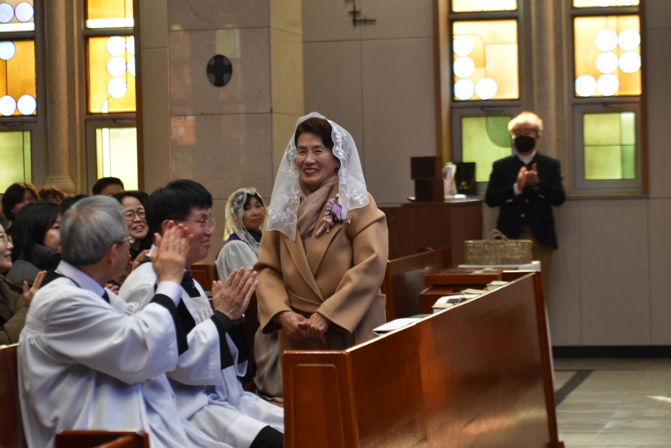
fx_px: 1958
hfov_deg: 19.4
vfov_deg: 13.1
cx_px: 336
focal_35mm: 105
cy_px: 224
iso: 450
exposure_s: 1/60
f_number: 4.5
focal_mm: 70
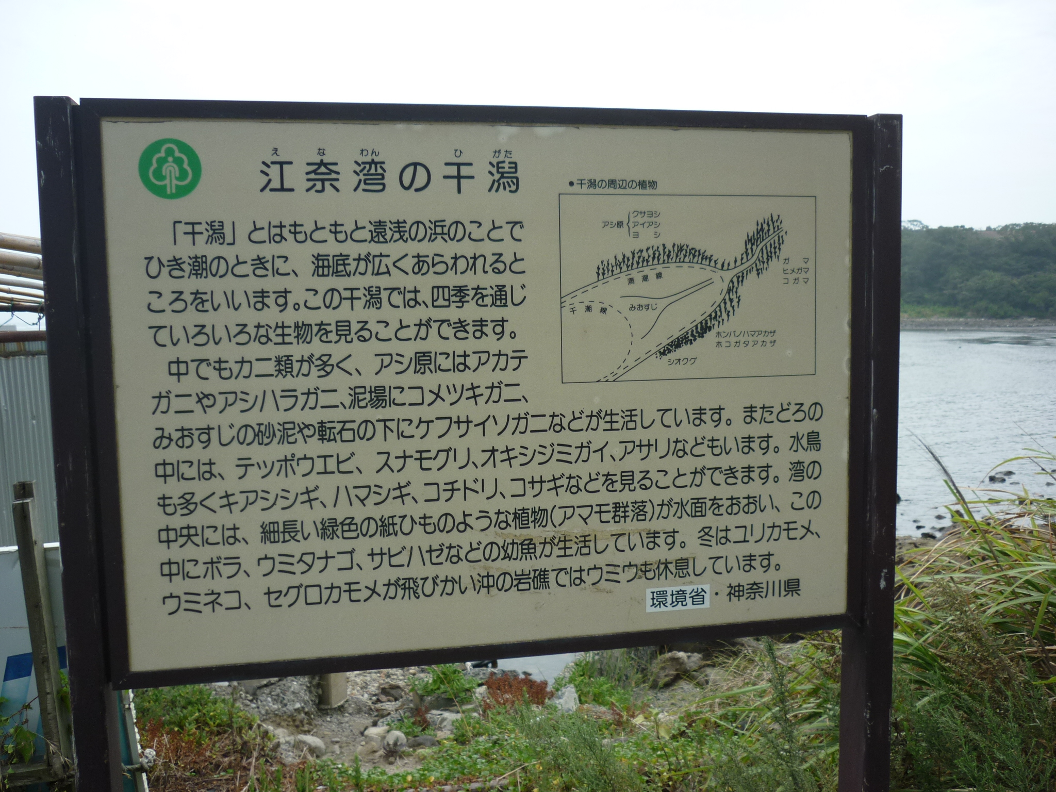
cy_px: 396
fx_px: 1007
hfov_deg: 55.4
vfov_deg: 42.9
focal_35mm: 33
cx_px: 528
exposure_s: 1/1000
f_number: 2.8
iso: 80
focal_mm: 5.5
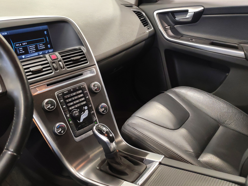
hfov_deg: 56.8
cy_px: 93
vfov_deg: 44.2
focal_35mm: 32
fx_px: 229
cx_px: 124
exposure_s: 1/50
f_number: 1.9
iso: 1250
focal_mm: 6.12
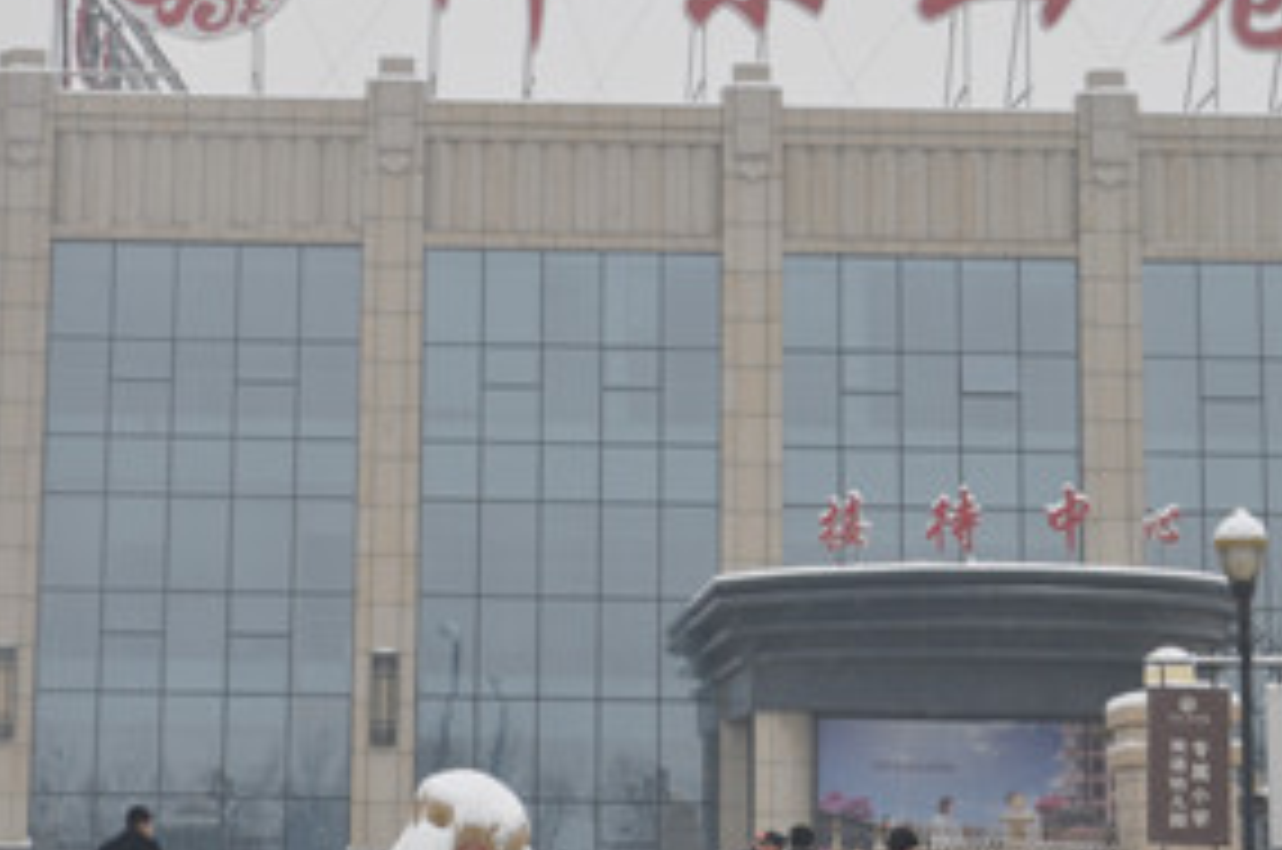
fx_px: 2880
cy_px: 389
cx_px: 508
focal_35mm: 81
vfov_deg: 16.8
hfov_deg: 25.0
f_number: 7.1
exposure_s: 1/200
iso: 200
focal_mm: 28
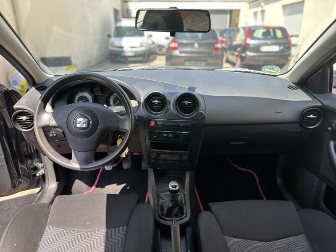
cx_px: 168
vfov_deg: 56.8
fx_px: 233
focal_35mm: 24
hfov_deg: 71.6
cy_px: 126
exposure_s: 1/450
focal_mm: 6.86
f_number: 1.78
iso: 80
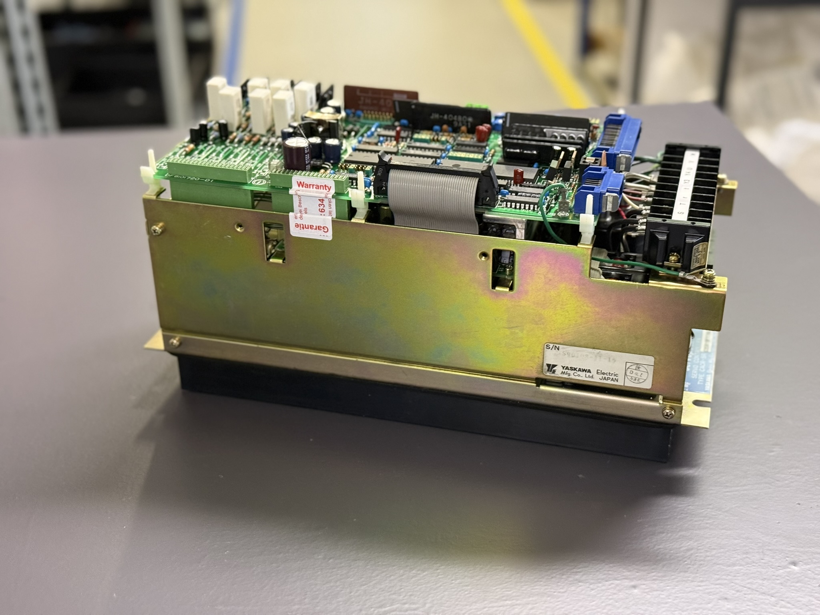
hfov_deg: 39.7
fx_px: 1137
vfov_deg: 30.3
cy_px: 308
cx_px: 410
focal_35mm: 48
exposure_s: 1/33
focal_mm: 6.76
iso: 320
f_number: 1.78
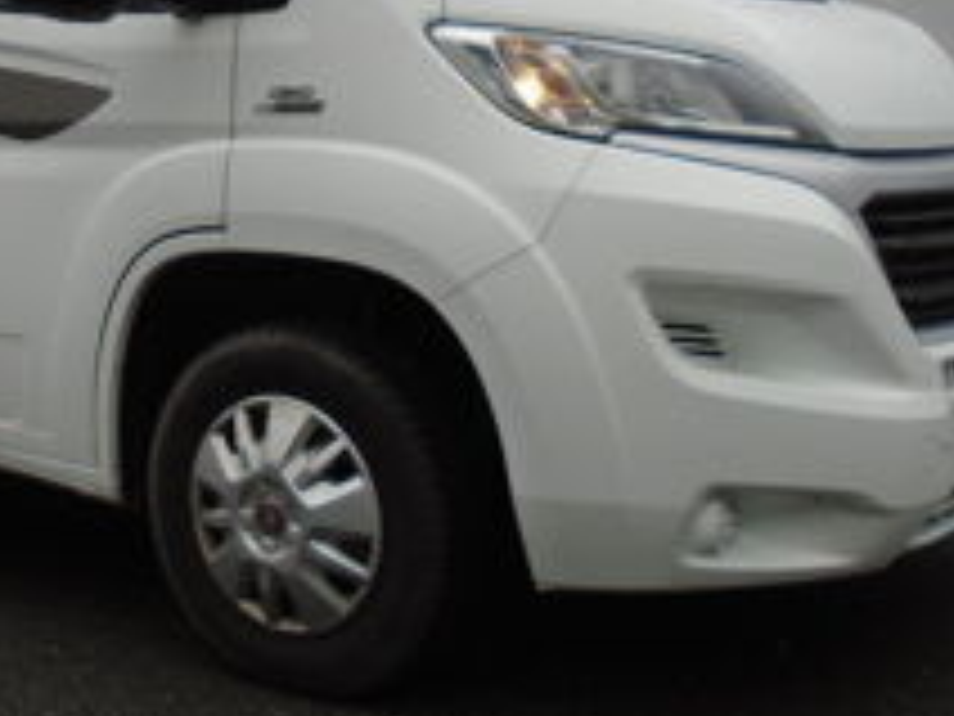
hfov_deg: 31.2
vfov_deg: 24.3
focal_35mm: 59
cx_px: 94
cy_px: 117
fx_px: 1626
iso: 100
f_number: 3.2
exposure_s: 1/200
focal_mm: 4.6
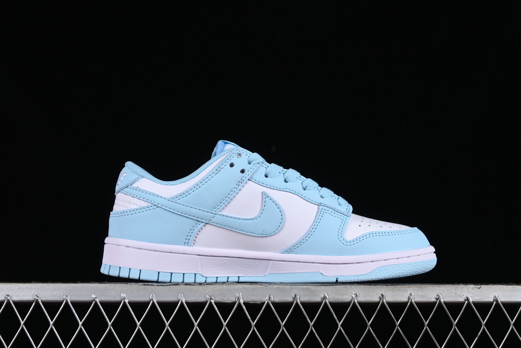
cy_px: 174
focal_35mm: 75
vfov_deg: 18.2
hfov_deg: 27.0
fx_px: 1085
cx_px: 260
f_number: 8
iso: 160
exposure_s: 1/80
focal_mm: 50
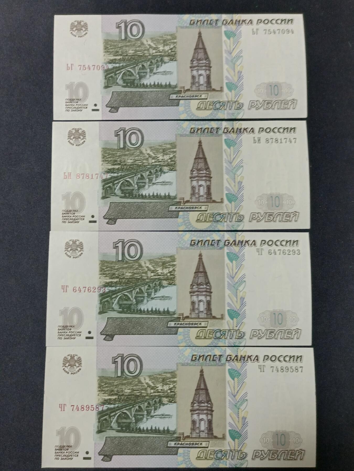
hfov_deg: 41.8
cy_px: 236
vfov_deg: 54.0
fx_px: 464
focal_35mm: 34
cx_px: 177
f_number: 1.8
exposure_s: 1/33.3
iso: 981
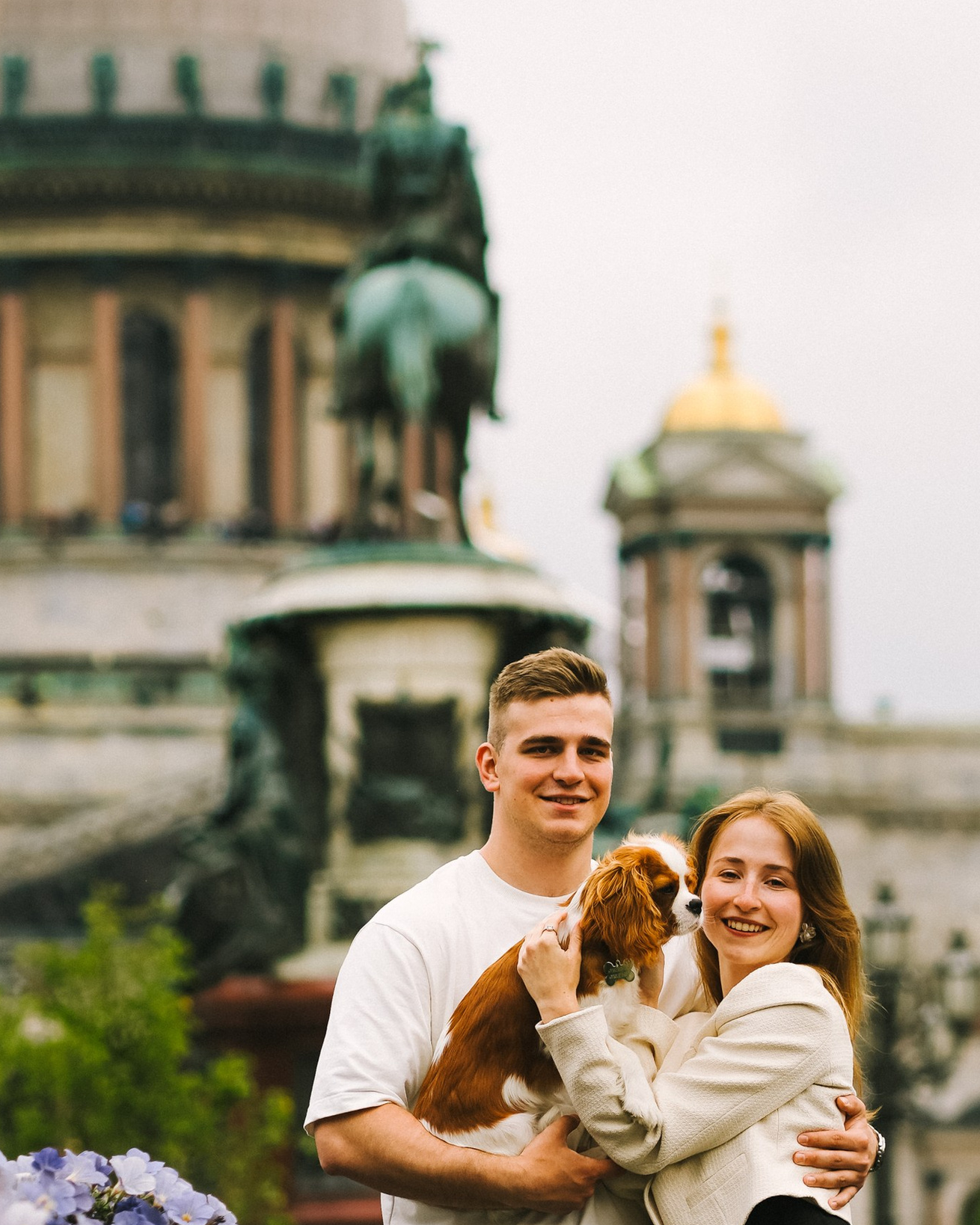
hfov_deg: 8.3
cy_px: 849
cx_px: 505
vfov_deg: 10.3
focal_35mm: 187
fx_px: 6781
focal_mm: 85
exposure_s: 1/800
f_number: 2.5
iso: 125
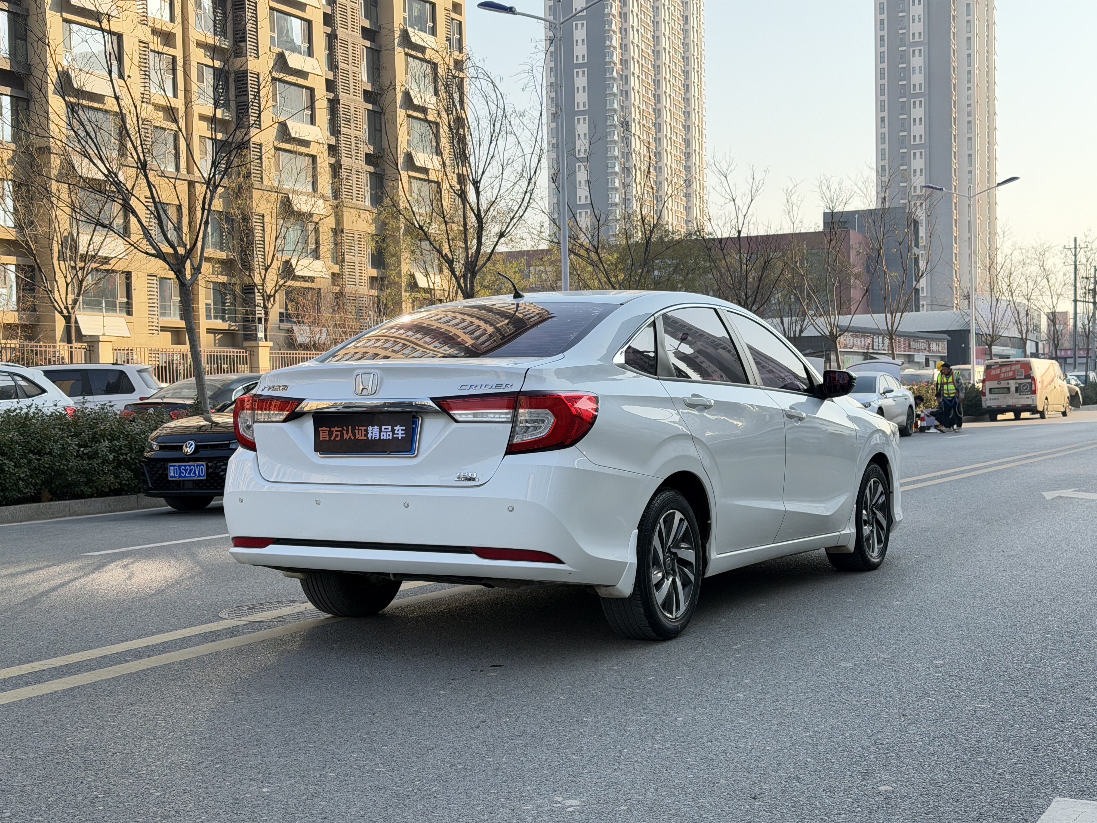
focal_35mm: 48
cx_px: 548
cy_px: 412
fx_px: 1521
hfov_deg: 39.7
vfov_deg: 30.3
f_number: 1.78
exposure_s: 1/1330
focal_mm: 6.76
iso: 100
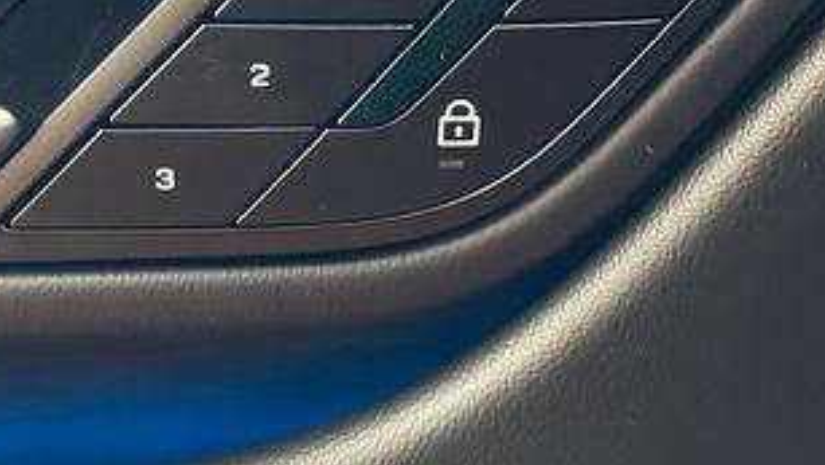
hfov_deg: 19.6
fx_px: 2385
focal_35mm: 109
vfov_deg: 11.1
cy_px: 38
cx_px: 309
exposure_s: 1/40
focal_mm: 6.86
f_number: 1.78
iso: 500
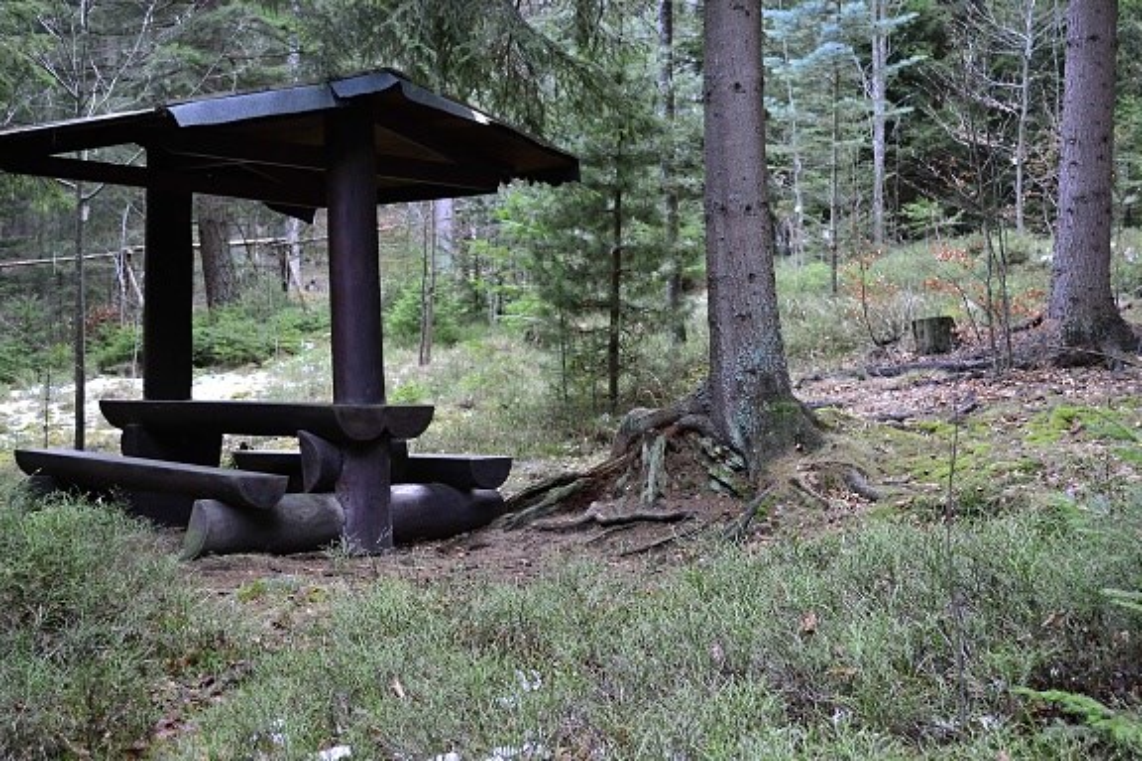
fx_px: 1713
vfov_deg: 25.1
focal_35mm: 54
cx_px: 571
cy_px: 380
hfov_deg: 36.9
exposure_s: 1/40
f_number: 5
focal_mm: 36
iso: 1600
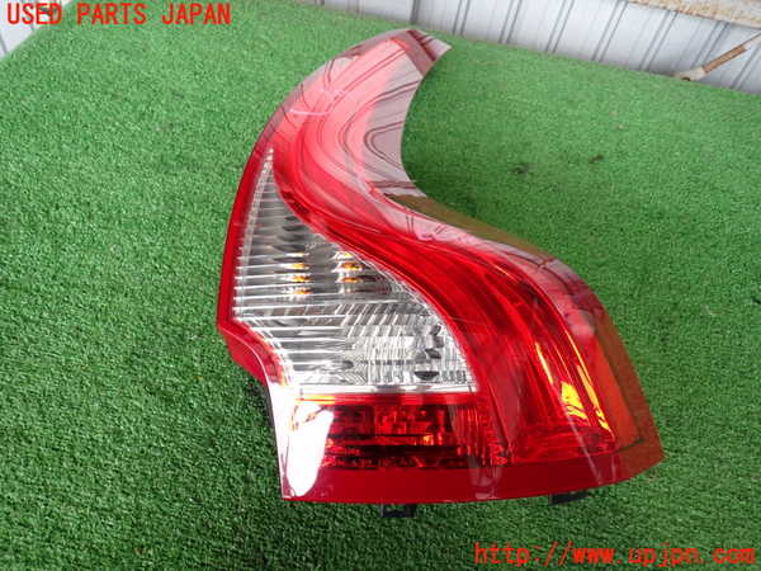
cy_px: 286
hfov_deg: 69.4
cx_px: 380
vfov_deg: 54.9
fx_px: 550
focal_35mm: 25
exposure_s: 1/60
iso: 160
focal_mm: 4.5
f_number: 2
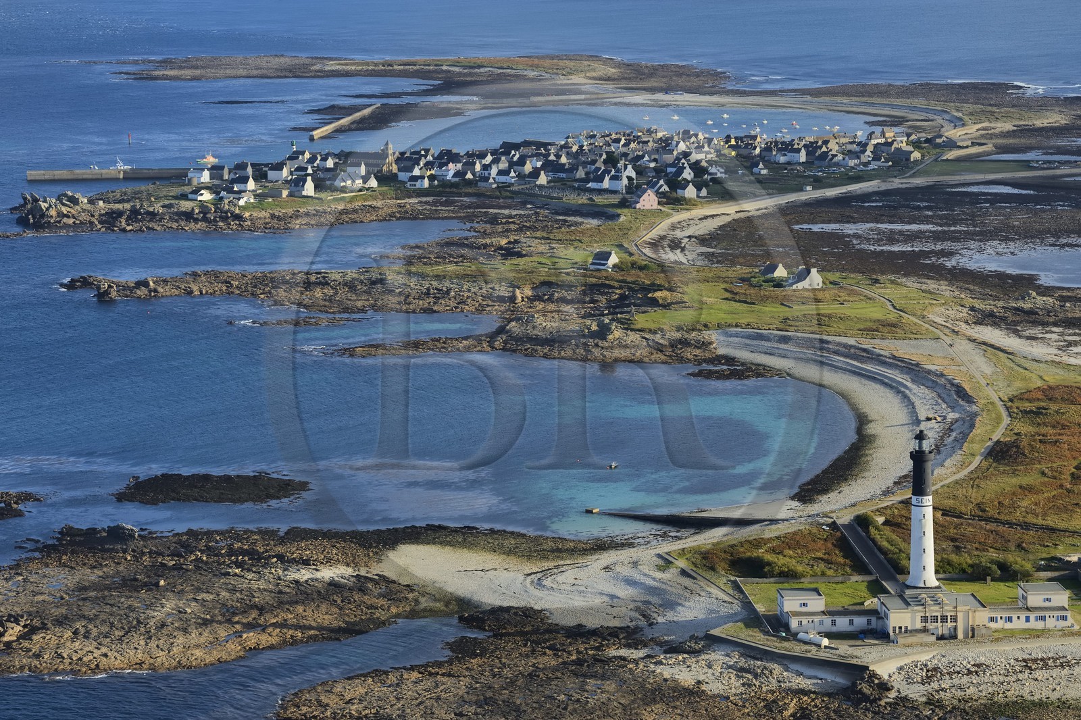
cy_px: 360
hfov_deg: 18.6
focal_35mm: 110
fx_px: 3302
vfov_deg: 12.4
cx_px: 540
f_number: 9
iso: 800
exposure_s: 1/1250
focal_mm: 110
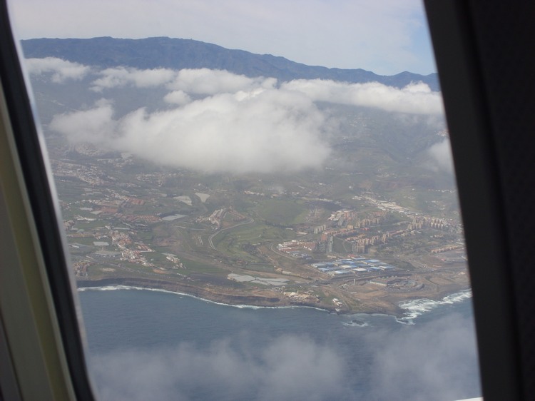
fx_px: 1066
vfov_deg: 21.3
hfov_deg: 28.2
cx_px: 268
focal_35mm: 69
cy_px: 200
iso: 50
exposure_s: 1/309
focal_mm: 11.4
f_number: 5.5
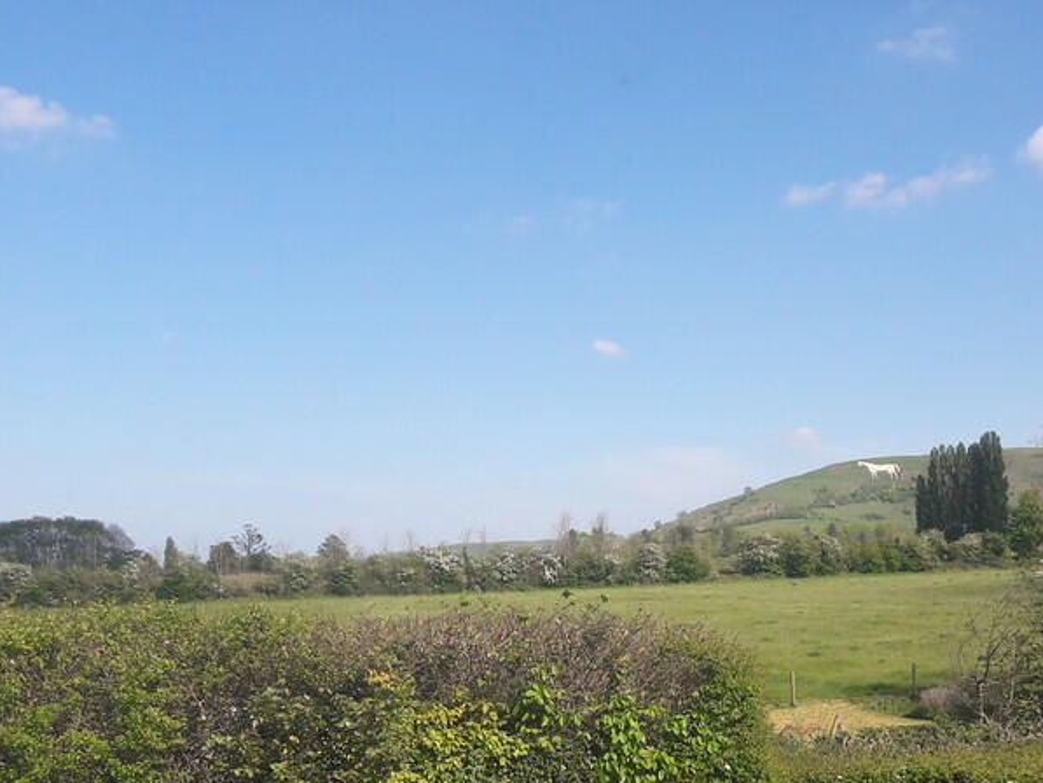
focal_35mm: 48
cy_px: 629
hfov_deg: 39.3
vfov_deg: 29.6
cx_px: 681
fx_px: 1447
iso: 40
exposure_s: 1/1043
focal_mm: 3.7
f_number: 1.9
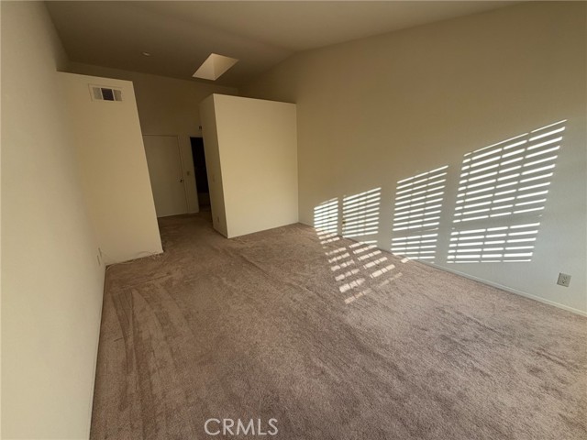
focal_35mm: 14
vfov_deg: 85.7
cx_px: 294
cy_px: 220
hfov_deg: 102.1
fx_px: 237
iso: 64
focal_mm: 2.22
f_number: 2.2
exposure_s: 1/121
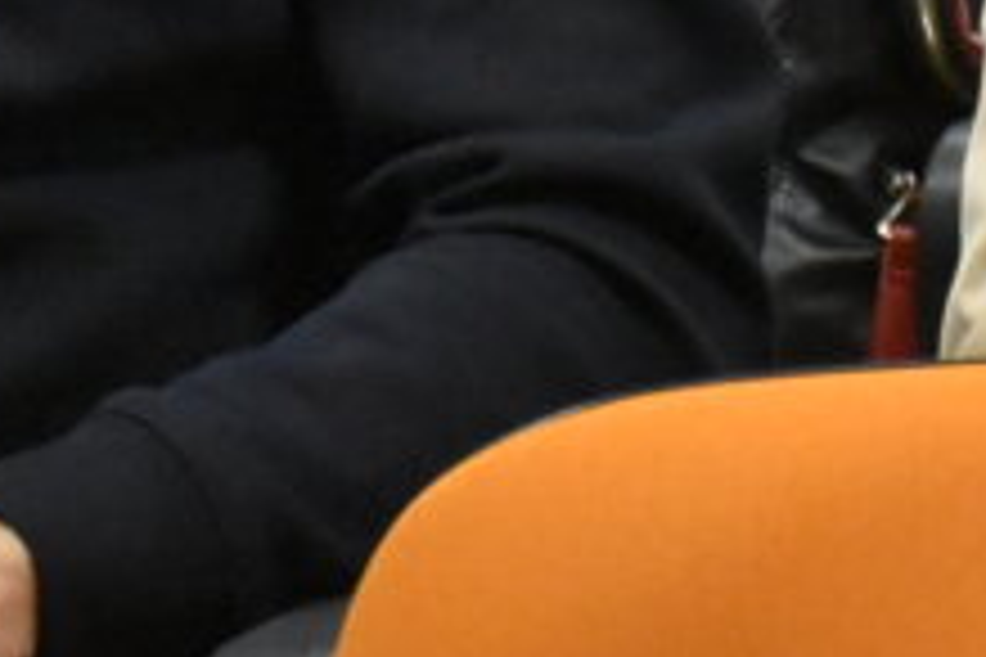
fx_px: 17716
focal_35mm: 647
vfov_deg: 2.1
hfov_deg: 3.2
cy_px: -608
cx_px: 1472
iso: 4500
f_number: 5
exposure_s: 1/60
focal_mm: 75
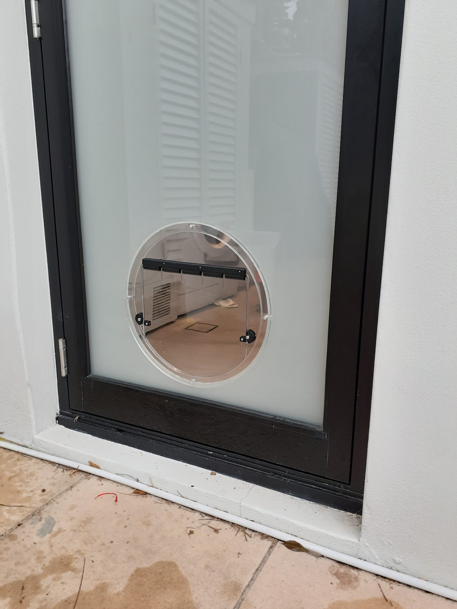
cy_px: 304
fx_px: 475
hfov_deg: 51.4
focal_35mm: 27
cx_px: 228
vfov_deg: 65.3
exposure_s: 1/100
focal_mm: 3.6
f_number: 1.9
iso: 50
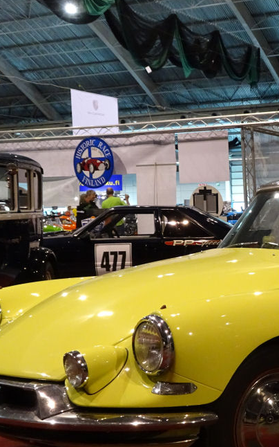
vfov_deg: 33.4
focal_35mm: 61
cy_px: 259
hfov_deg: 20.4
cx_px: 296
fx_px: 742
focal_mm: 5.26
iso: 640
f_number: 4
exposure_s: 1/40
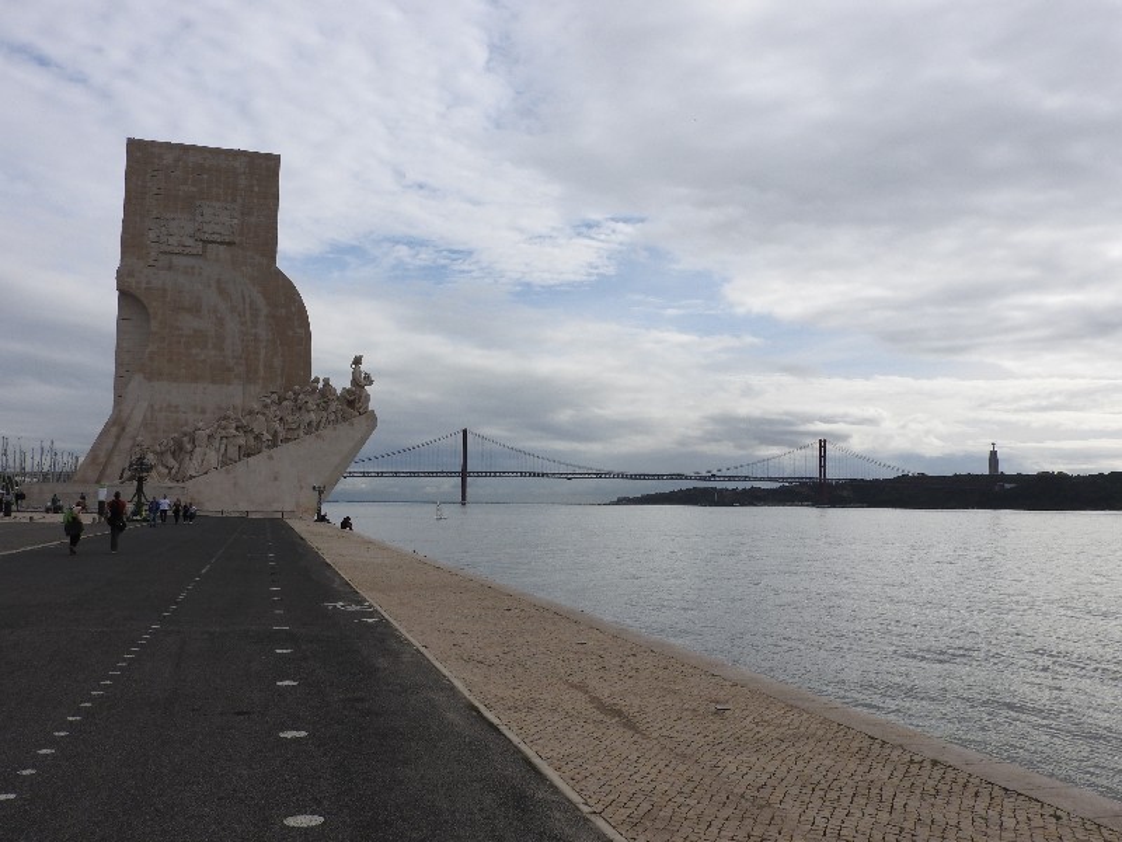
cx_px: 561
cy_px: 421
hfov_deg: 60.0
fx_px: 972
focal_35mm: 30
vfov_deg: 46.8
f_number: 5
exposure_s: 1/1600
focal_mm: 5.4
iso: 100
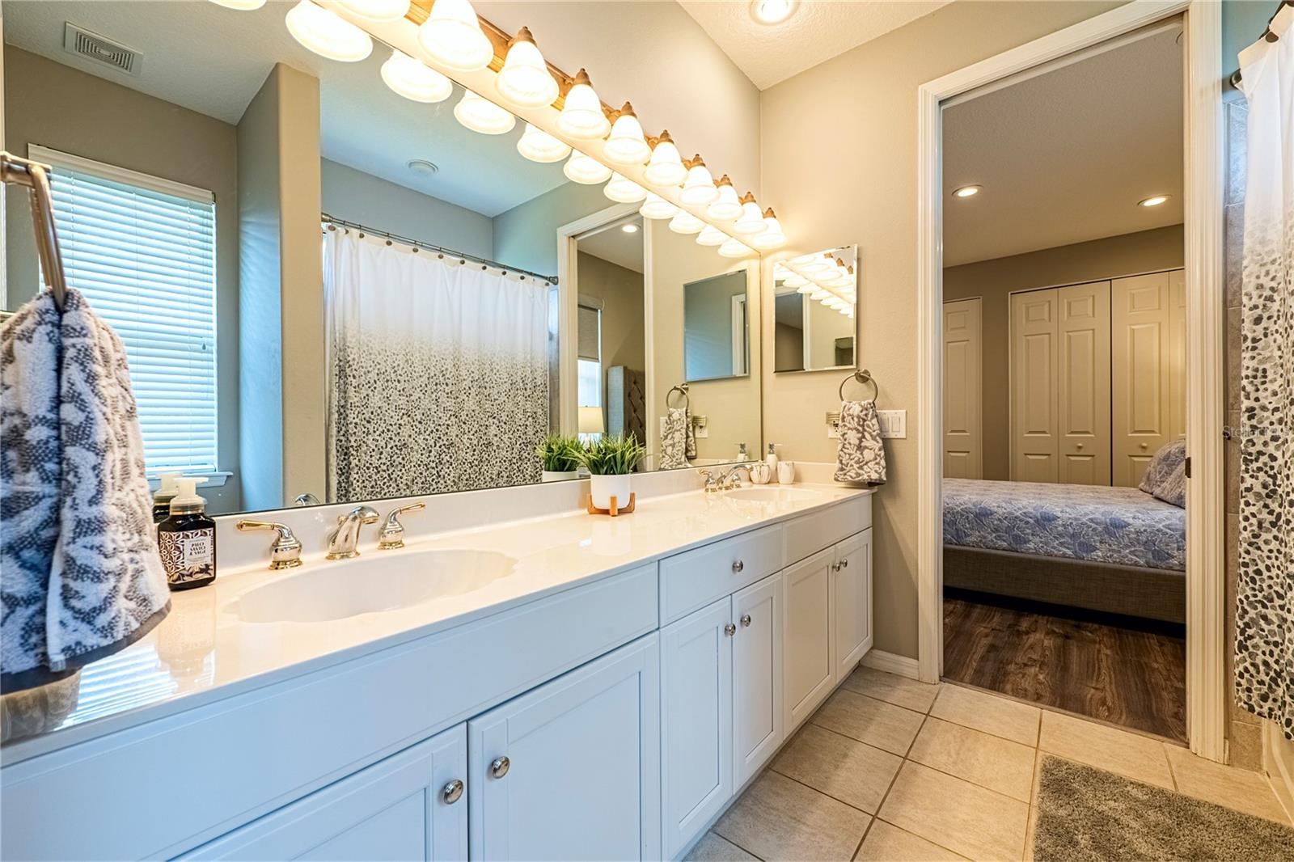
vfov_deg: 81.2
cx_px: 647
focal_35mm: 14
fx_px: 503
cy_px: 431
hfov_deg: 104.3
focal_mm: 14
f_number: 8
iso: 400
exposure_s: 1/800
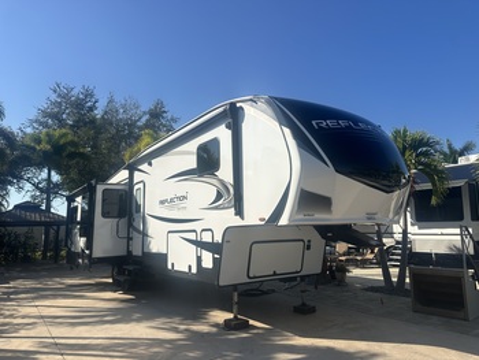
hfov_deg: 71.6
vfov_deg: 56.9
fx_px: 332
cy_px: 180
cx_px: 240
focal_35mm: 24
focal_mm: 6.86
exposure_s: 1/7042
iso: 80
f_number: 1.78
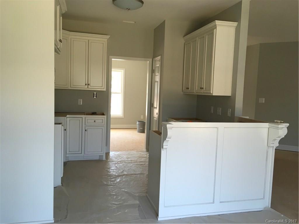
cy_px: 112
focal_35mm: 29
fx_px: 250
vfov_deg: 48.2
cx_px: 150
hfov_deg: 61.7
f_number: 2.2
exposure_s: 1/30
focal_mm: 4.15
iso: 25
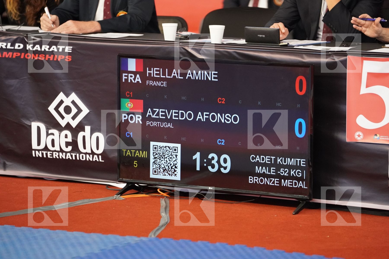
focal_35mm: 200
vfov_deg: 6.9
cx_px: 194
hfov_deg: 10.3
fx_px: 2161
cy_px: 130
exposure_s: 1/1000
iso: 6400
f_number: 2.8
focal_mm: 200
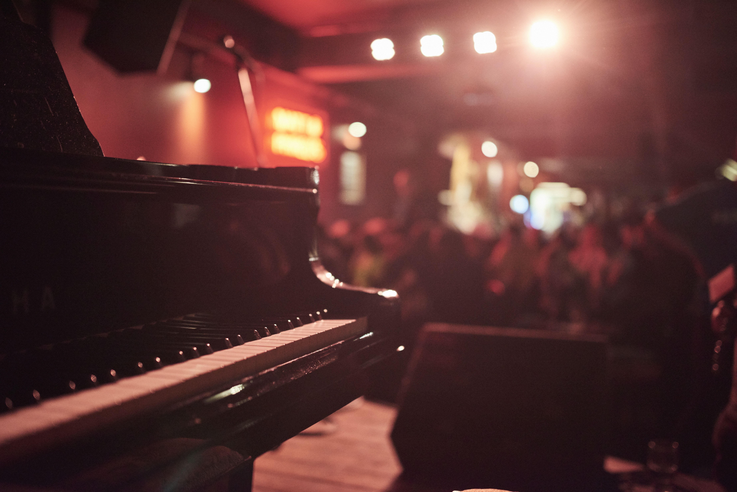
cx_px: 368
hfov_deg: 54.4
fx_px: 717
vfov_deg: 37.9
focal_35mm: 35
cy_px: 246
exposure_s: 1/125
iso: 1250
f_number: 1.6
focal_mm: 35
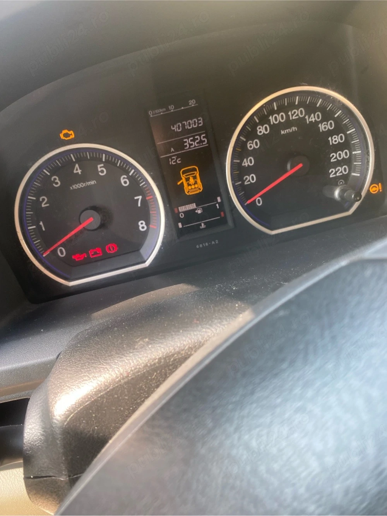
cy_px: 258
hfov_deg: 53.0
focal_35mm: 26
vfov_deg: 67.3
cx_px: 194
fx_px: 388
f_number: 1.8
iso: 125
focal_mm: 4.25
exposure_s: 1/120
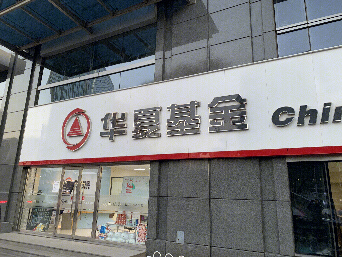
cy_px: 128
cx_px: 171
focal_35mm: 26
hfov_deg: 67.3
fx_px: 257
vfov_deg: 53.1
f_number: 1.8
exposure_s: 1/61
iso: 100
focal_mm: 4.25
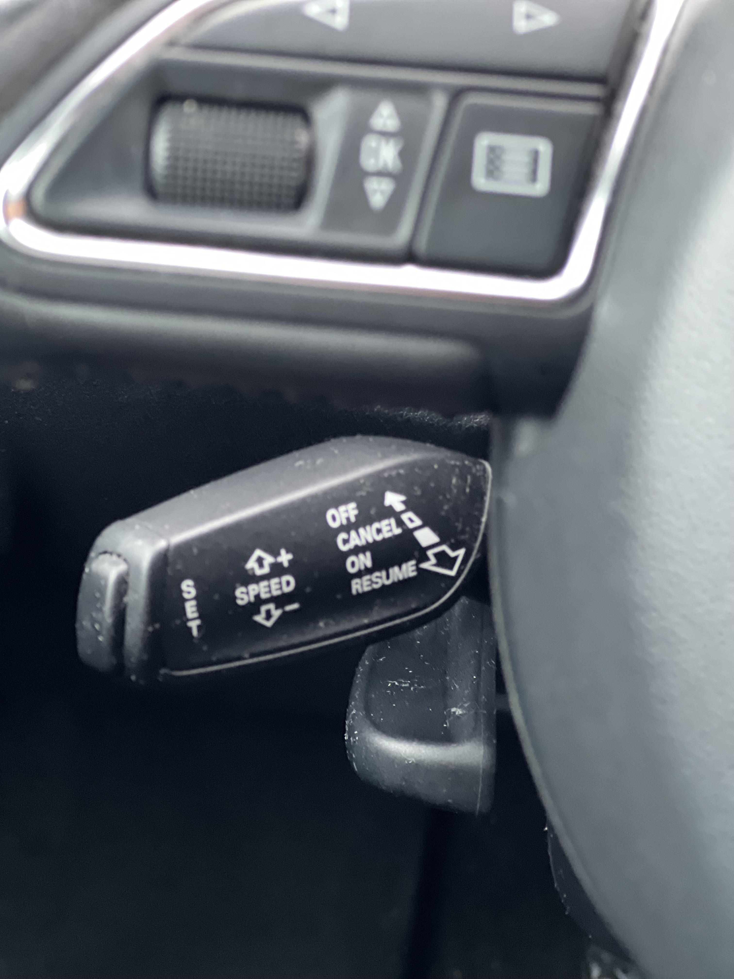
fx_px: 2177
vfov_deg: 25.3
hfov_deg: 19.1
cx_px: 367
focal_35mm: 77
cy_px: 490
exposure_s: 1/16
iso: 400
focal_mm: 9
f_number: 2.8
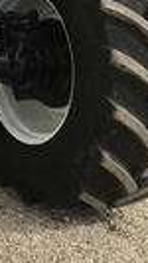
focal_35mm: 98
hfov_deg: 11.5
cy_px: -51
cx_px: -117
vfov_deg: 20.4
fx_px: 682
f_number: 2.2
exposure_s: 1/1508
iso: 25
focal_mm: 4.15
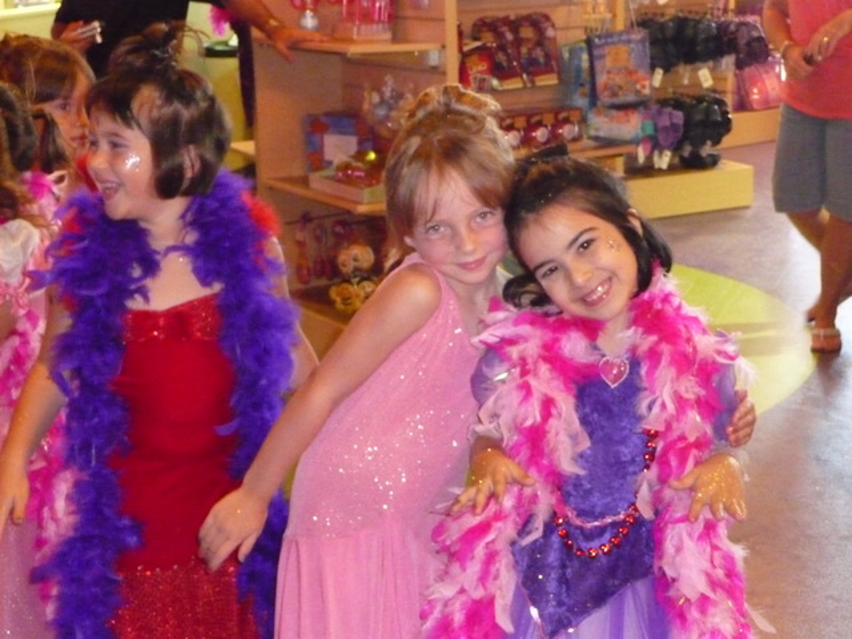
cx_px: 426
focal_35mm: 58
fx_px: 1428
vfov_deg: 25.2
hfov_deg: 33.2
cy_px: 320
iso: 1600
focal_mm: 9.8
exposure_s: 1/30
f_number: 4.4
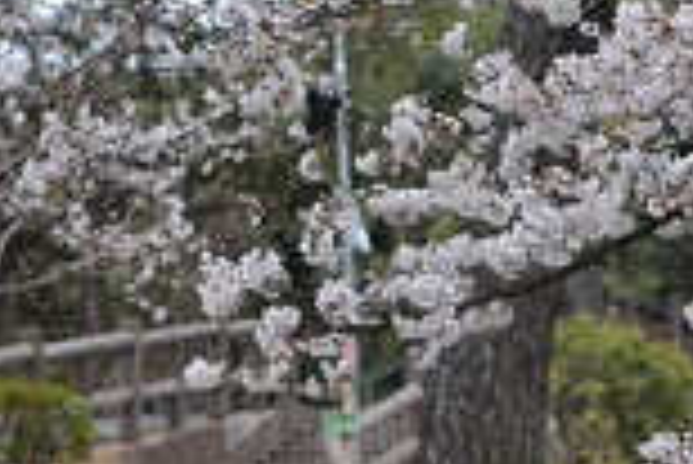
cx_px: 416
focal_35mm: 158
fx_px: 3035
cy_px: 351
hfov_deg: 13.0
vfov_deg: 8.7
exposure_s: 1/60
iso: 400
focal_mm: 35
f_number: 2
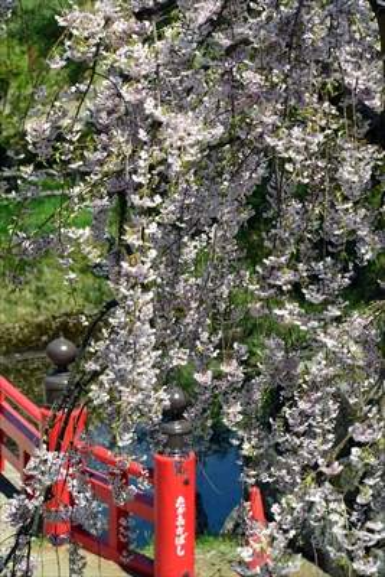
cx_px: 192
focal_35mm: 170
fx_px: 2725
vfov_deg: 12.1
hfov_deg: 8.1
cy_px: 288
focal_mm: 170
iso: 400
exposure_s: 1/400
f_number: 10
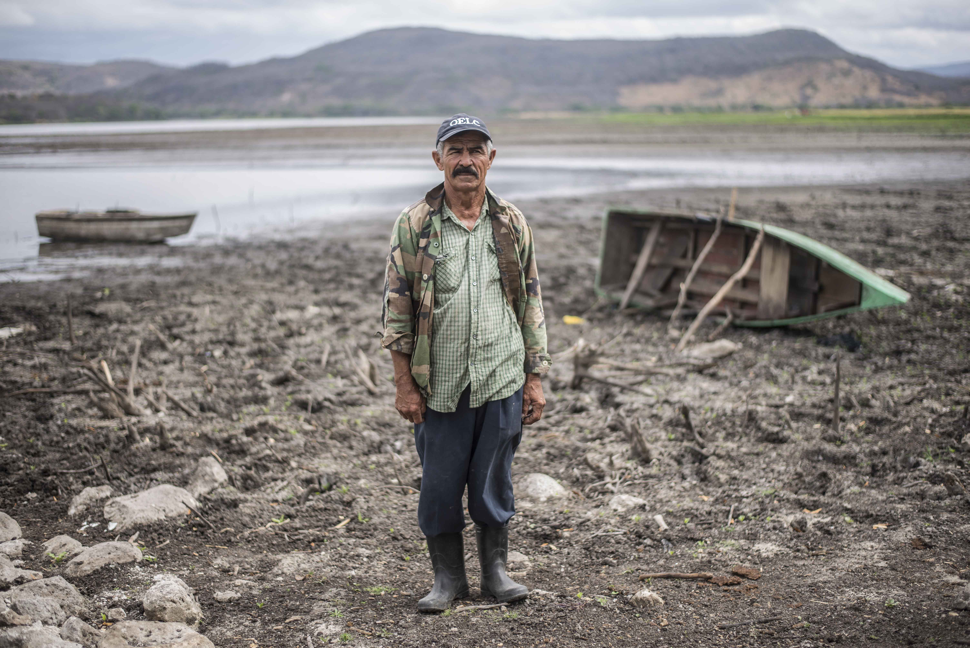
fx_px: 1348
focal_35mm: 50
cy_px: 324
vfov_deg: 27.0
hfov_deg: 39.6
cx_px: 485
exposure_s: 1/1000
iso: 50
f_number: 1.8
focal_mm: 50
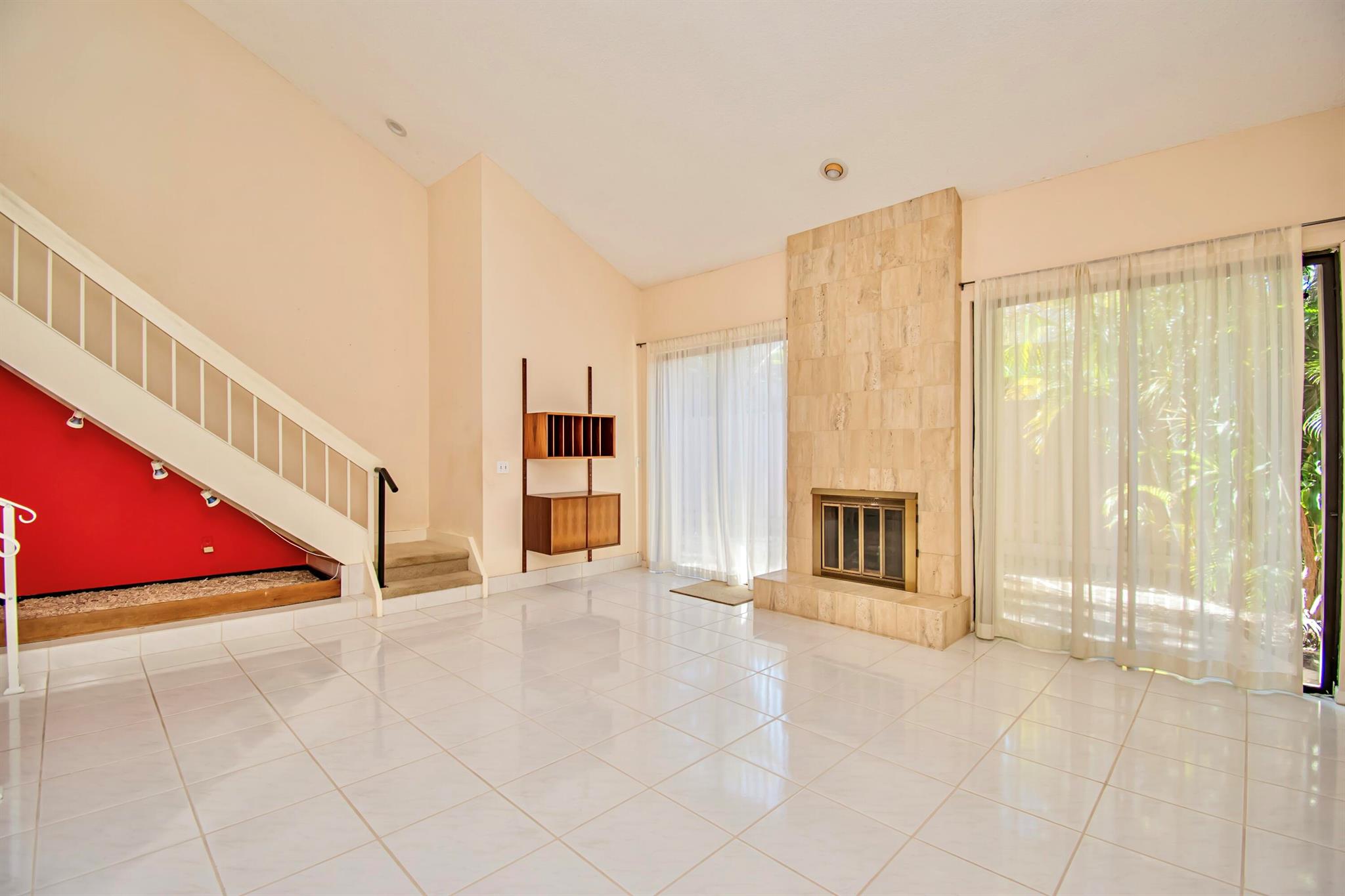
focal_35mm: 15
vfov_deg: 77.3
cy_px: 448
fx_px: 560
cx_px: 672
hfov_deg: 100.4
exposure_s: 1/125
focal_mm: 10
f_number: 5.6
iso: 800
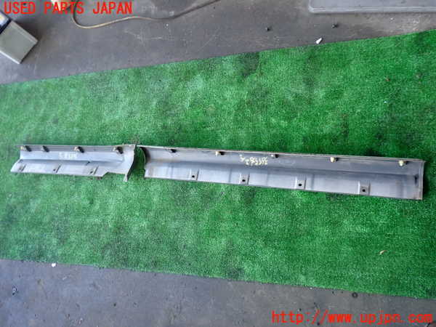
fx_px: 378
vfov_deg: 46.8
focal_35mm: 30
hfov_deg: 60.0
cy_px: 164
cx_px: 218
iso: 200
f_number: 2.3
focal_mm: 5.4
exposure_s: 1/60
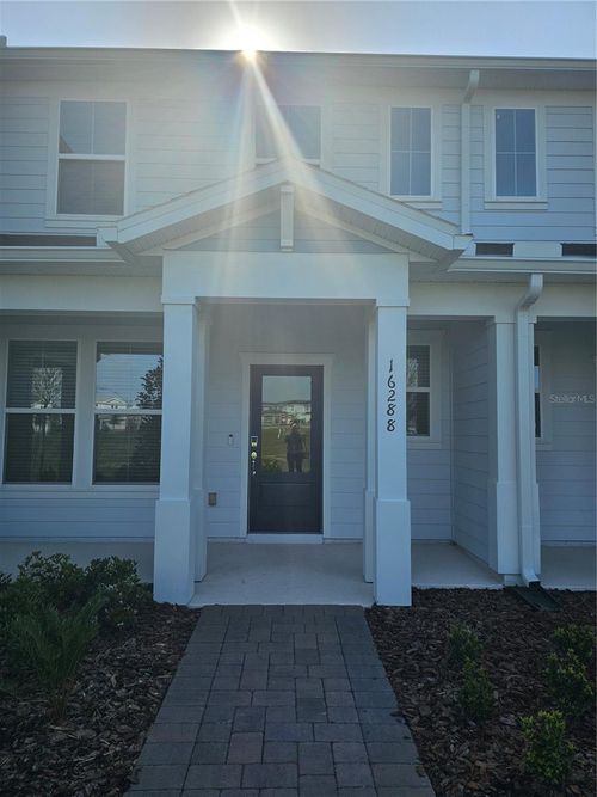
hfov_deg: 58.9
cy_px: 398
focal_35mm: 23
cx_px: 298
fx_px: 529
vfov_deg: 73.9
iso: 10
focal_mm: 6.3
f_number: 1.7
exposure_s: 1/1129
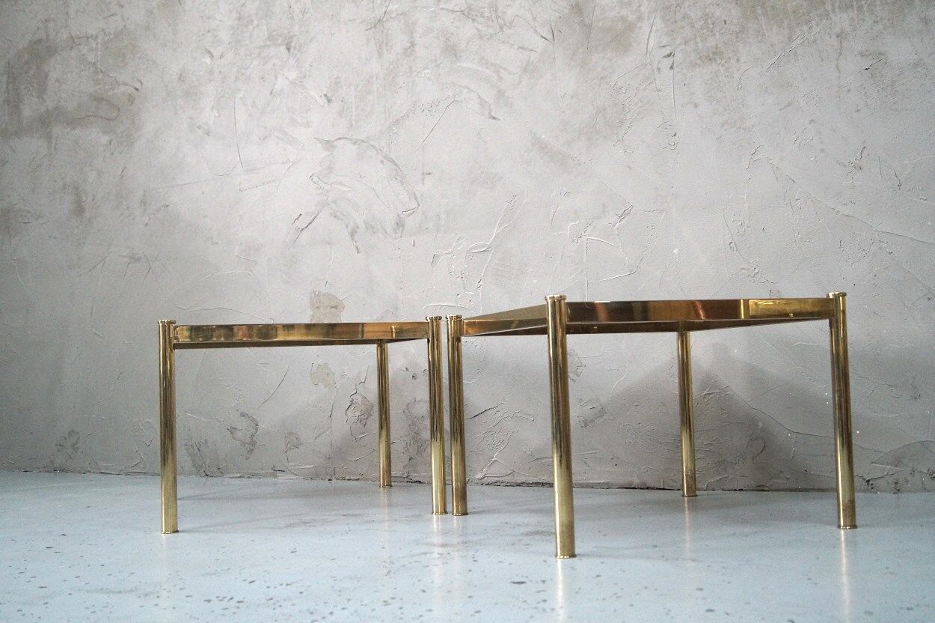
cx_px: 468
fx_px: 1012
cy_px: 312
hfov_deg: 49.6
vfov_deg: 34.2
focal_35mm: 39
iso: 1250
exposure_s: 1/160
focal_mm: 26
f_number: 4
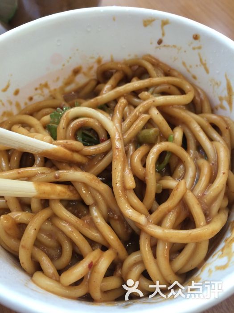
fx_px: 261
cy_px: 156
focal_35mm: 29
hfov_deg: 48.2
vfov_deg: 61.7
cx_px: 117
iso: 125
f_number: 2.2
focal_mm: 4.15
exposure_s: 1/30
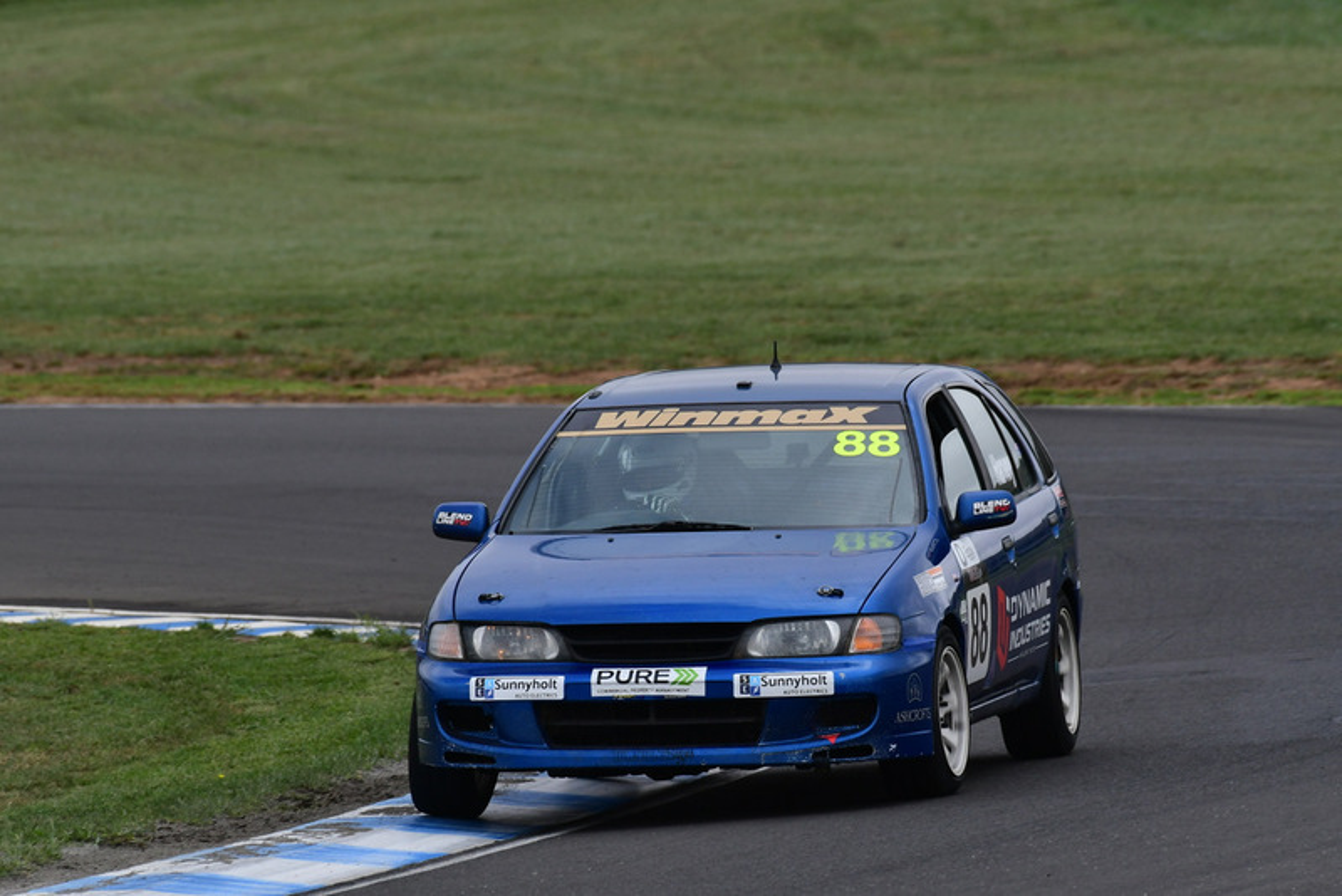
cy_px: 448
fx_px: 27967
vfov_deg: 1.8
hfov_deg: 2.7
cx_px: 671
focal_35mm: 750
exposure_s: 1/640
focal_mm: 500
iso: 500
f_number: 10
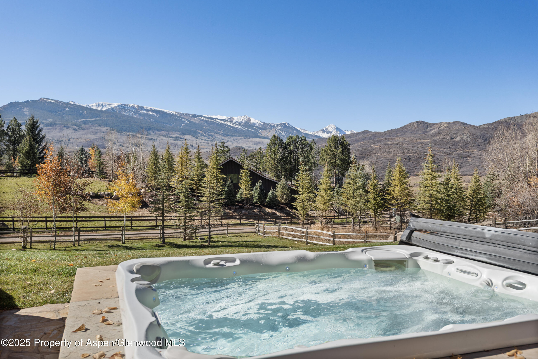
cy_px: 180
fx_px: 478
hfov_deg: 58.7
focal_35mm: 32
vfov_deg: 41.1
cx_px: 269
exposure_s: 1/500
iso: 160
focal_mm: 32
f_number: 7.1
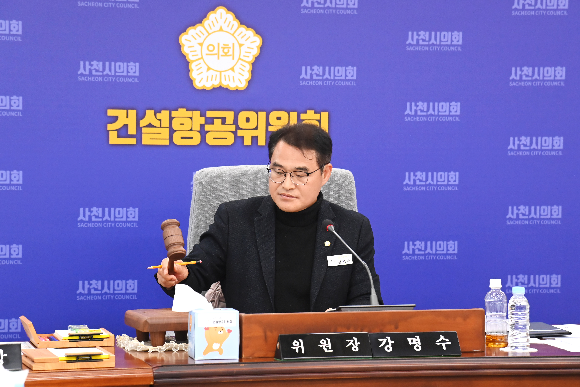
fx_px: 1933
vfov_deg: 11.4
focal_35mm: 120
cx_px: 290
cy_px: 194
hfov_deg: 17.1
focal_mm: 120
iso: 4000
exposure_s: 1/250
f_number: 6.3
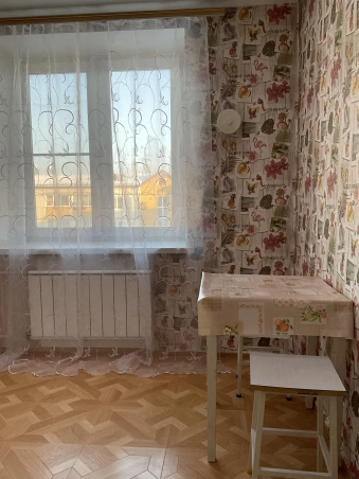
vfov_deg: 60.0
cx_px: 175
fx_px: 415
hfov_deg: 46.8
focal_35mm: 30
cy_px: 247
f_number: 1.8
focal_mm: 3
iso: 50
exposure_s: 1/100
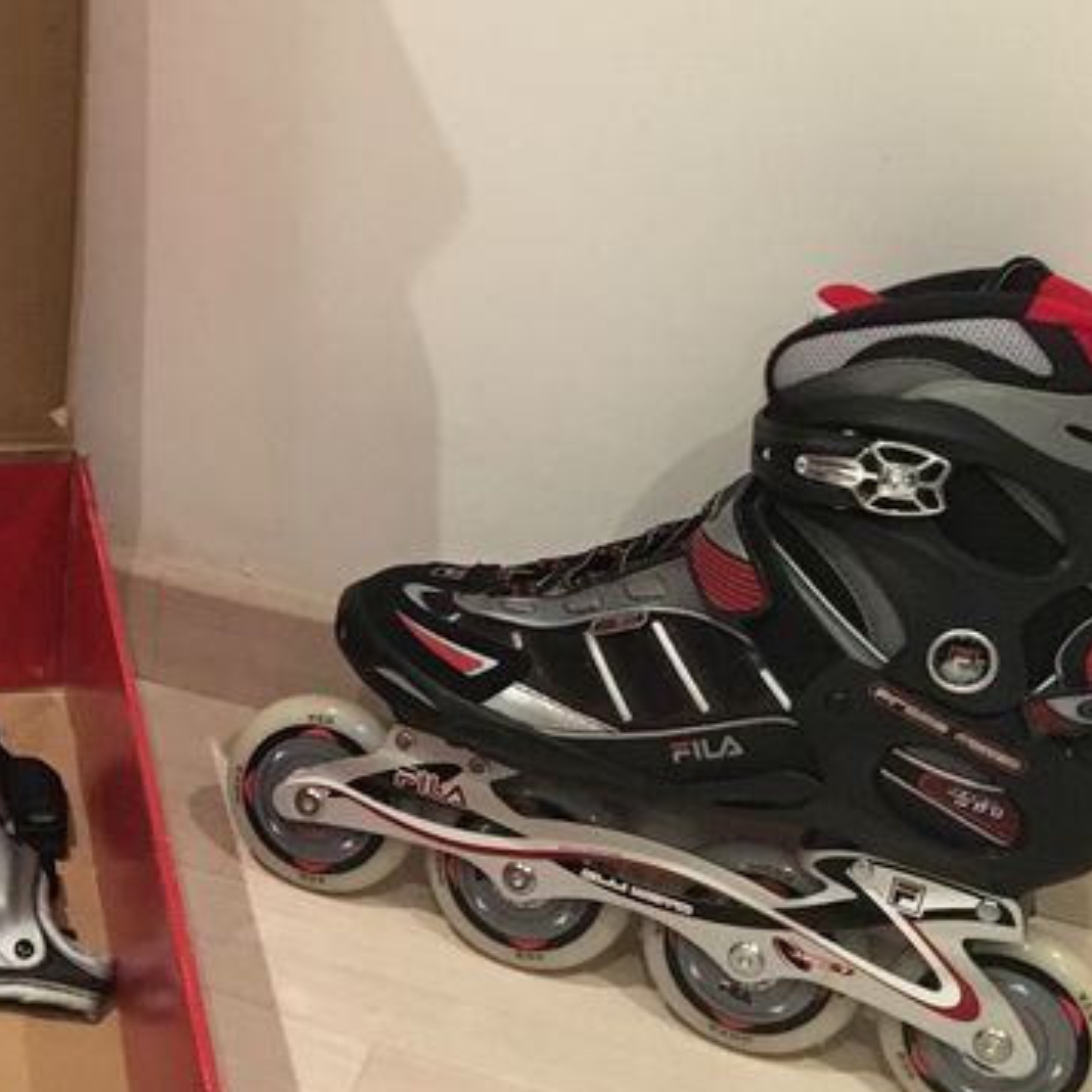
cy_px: 414
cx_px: -117
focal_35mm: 72
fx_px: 2570
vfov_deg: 23.9
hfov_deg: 22.6
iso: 320
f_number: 2.2
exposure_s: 1/17
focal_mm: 4.15
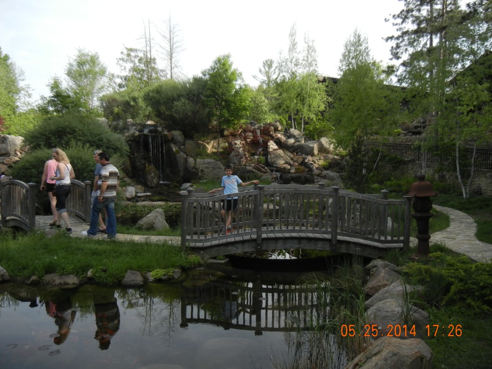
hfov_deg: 60.0
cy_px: 184
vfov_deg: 46.8
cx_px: 246
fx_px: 426
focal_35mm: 30
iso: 160
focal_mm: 5.4
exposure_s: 1/564
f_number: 3.5
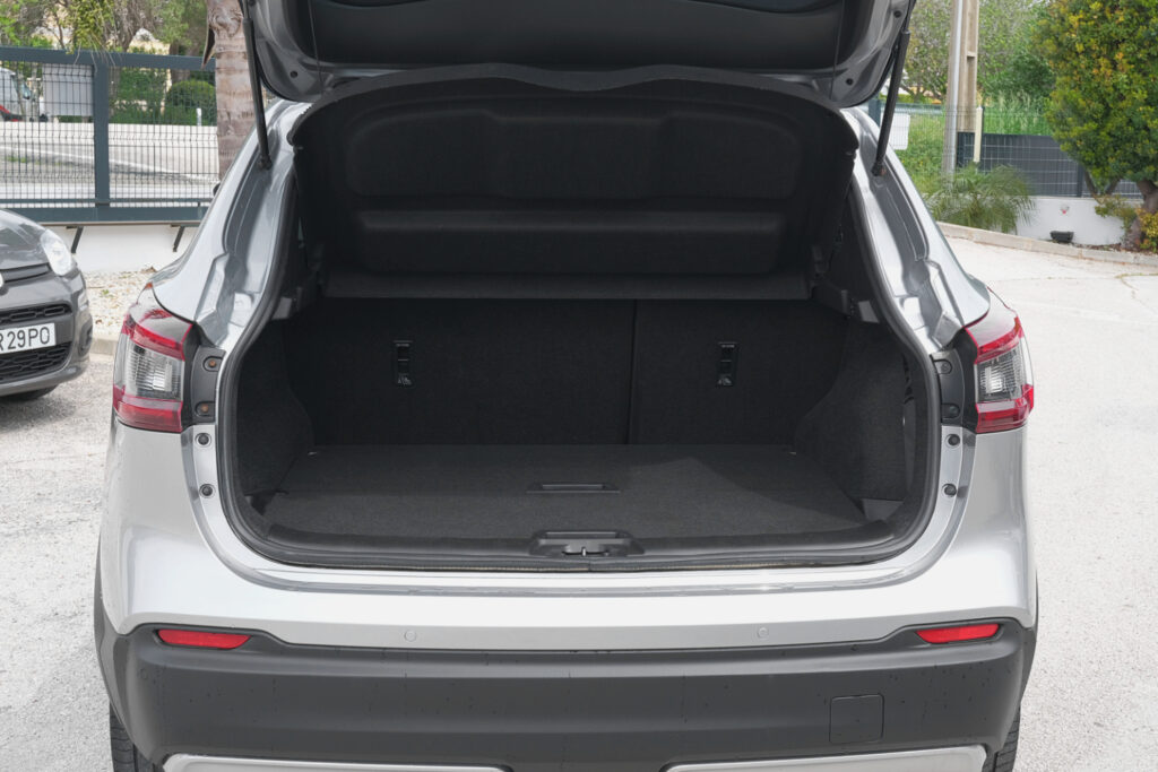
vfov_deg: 28.7
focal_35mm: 47
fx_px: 1512
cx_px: 579
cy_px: 386
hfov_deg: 41.9
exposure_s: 1/100
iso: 160
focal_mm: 31.4
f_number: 7.1
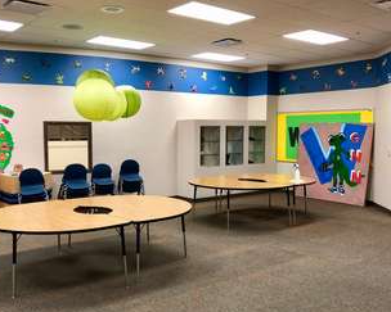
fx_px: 416
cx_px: 176
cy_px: 171
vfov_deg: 41.1
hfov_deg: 50.2
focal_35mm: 36
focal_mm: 4
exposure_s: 1/24
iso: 40
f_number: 1.8
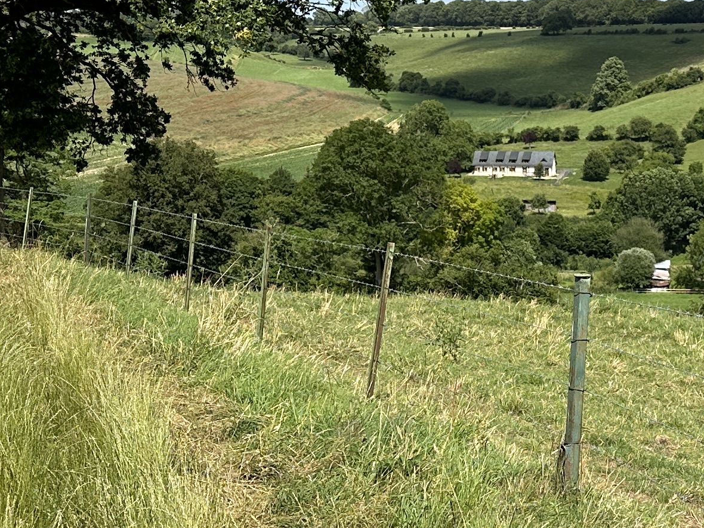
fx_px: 1668
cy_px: 332
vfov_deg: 18.0
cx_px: 530
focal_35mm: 82
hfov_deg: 23.6
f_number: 1.78
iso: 80
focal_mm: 6.86
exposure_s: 1/5263
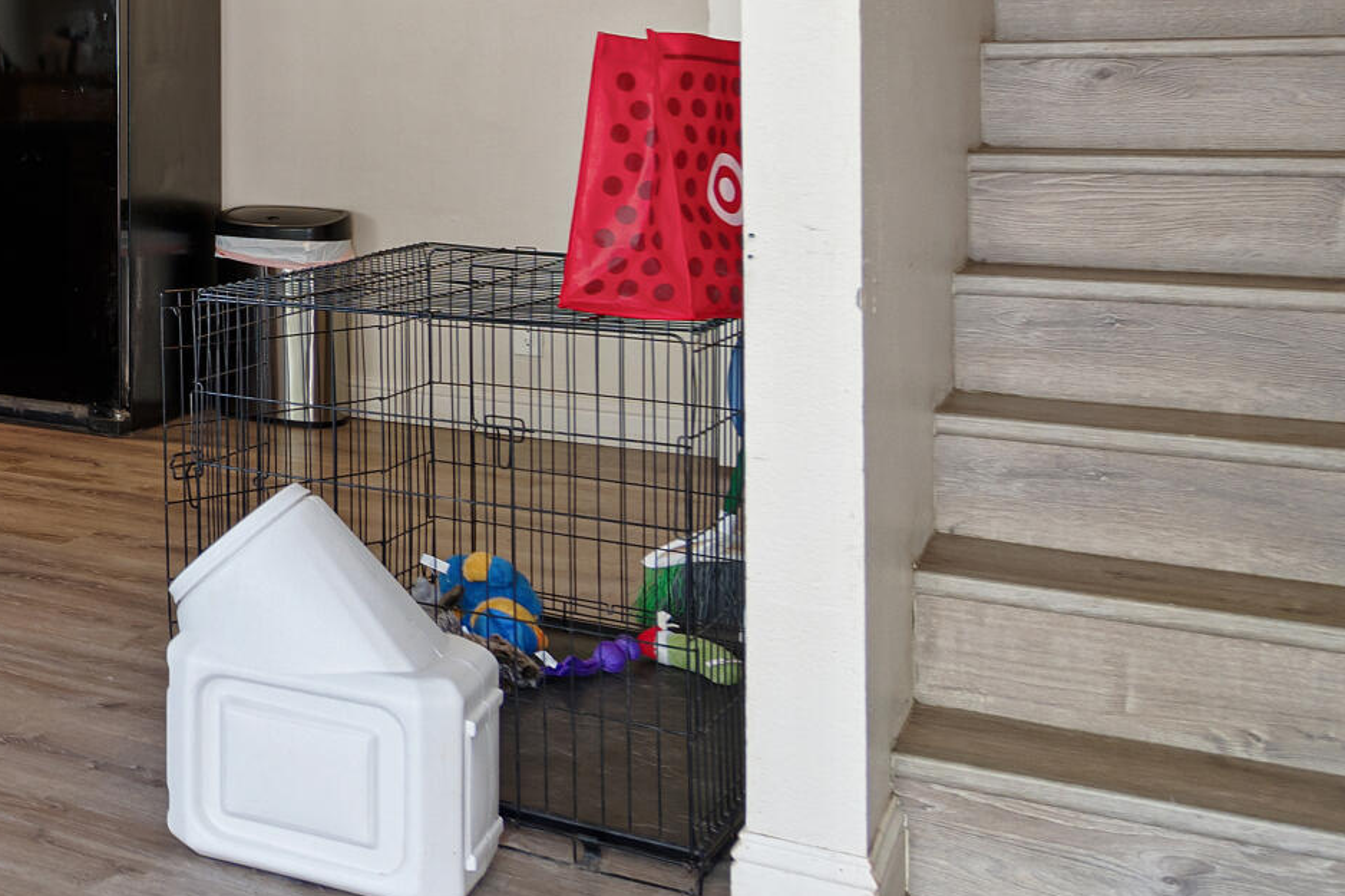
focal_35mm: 48
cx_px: -460
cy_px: 20
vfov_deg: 26.7
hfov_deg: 30.8
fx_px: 1793
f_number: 6.3
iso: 100
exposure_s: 1.6
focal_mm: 10
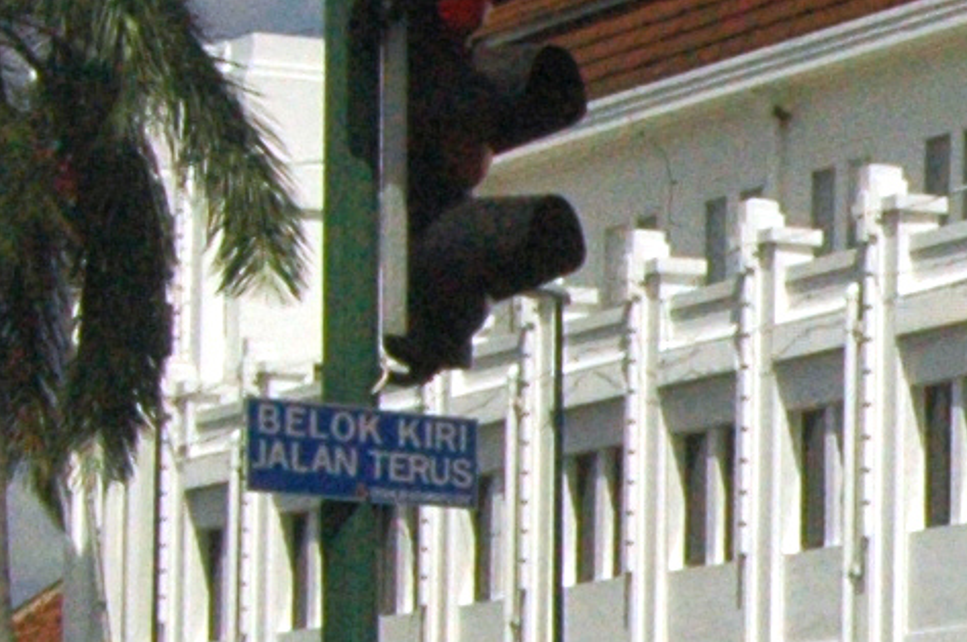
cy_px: 648
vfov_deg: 6.0
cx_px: 2151
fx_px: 6143
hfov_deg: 8.4
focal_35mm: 229
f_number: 16
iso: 800
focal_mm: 24
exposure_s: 1/1000
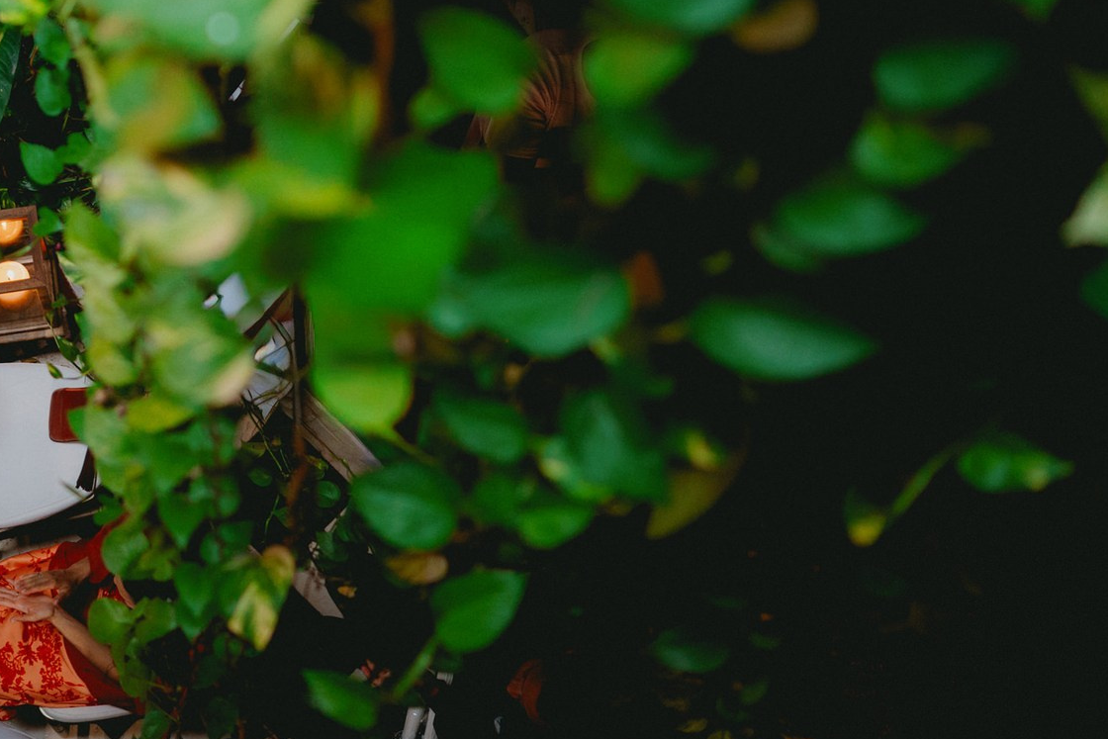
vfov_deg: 16.8
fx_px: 2462
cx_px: 3
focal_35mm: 80
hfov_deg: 24.2
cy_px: 79
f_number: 1.8
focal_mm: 35
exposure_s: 1/200
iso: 1250
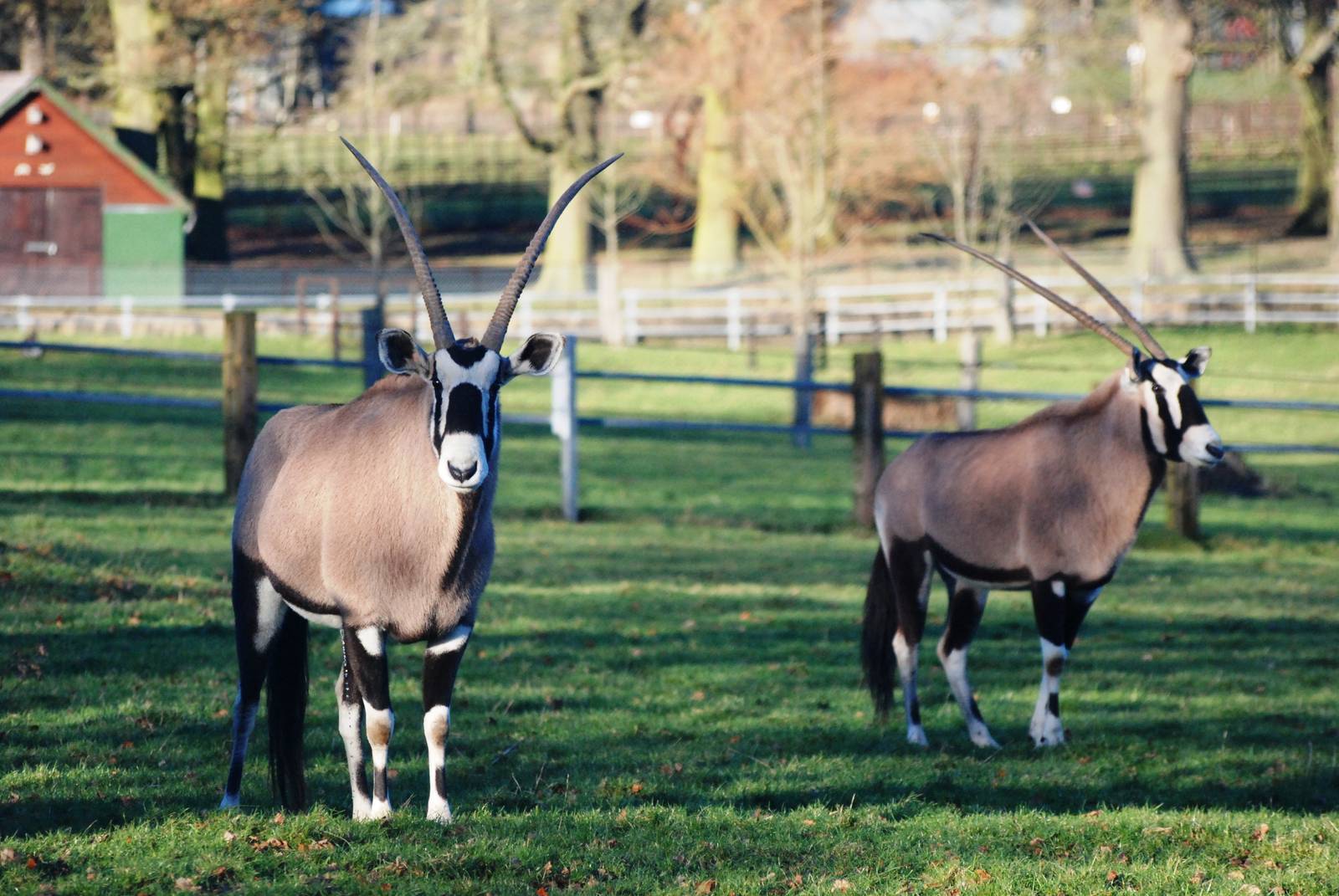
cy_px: 448
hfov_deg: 8.1
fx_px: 9496
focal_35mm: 255
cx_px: 670
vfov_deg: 5.4
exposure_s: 1/1600
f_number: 4.8
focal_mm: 170
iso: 1000
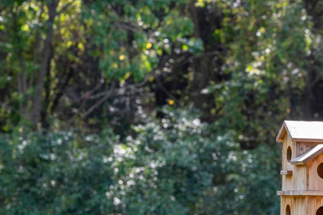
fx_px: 1569
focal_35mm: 175
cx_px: 360
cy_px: 208
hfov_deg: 11.6
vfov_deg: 7.8
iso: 1000
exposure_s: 1/250
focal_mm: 70
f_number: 8
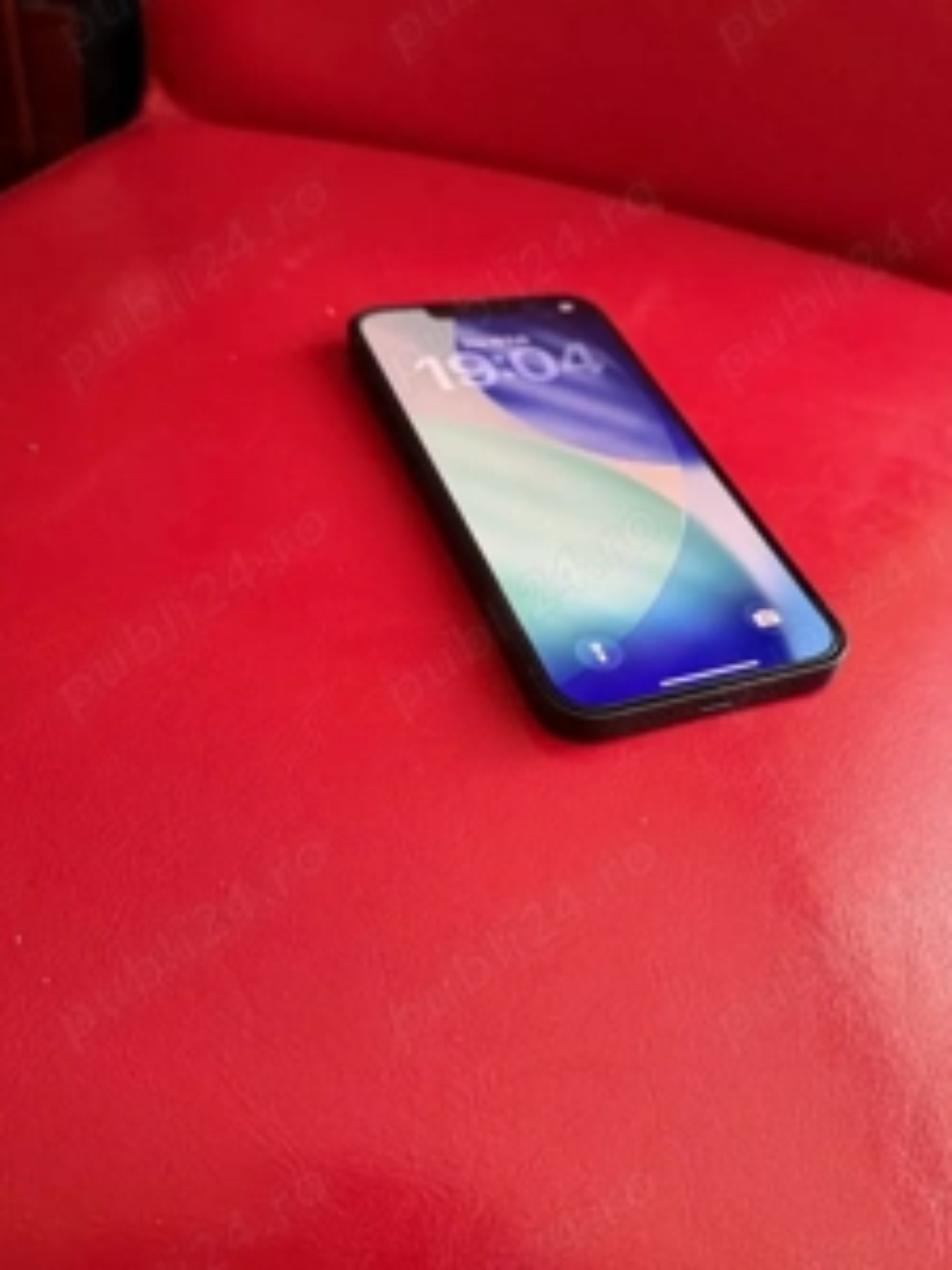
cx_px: 605
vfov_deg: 56.8
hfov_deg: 43.7
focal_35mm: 32
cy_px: 660
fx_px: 1173
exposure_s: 1/49
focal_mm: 6.76
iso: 320
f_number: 1.78
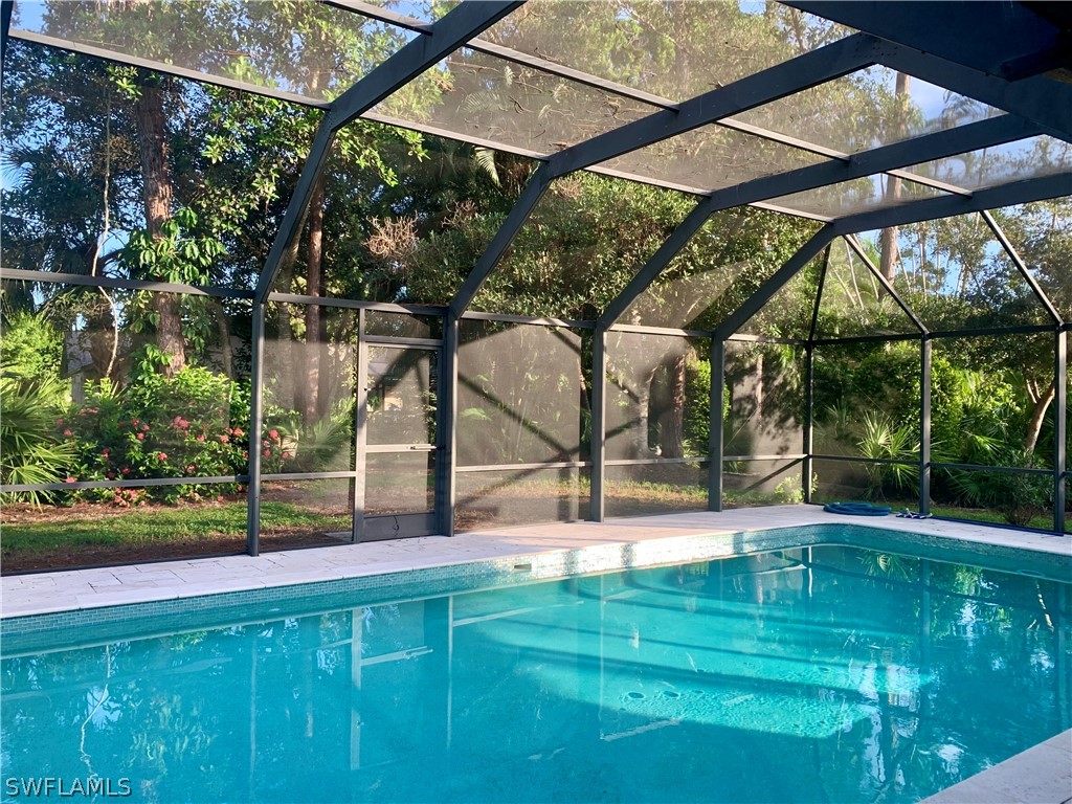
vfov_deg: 53.1
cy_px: 402
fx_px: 805
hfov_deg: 67.3
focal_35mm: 26
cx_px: 536
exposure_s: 1/121
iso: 25
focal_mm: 4.25
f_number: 1.8
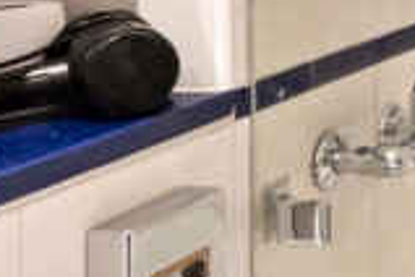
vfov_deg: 9.4
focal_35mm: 143
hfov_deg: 11.7
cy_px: -107
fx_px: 1648
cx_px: 1007
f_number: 4
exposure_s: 1/80
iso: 1000
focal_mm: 19
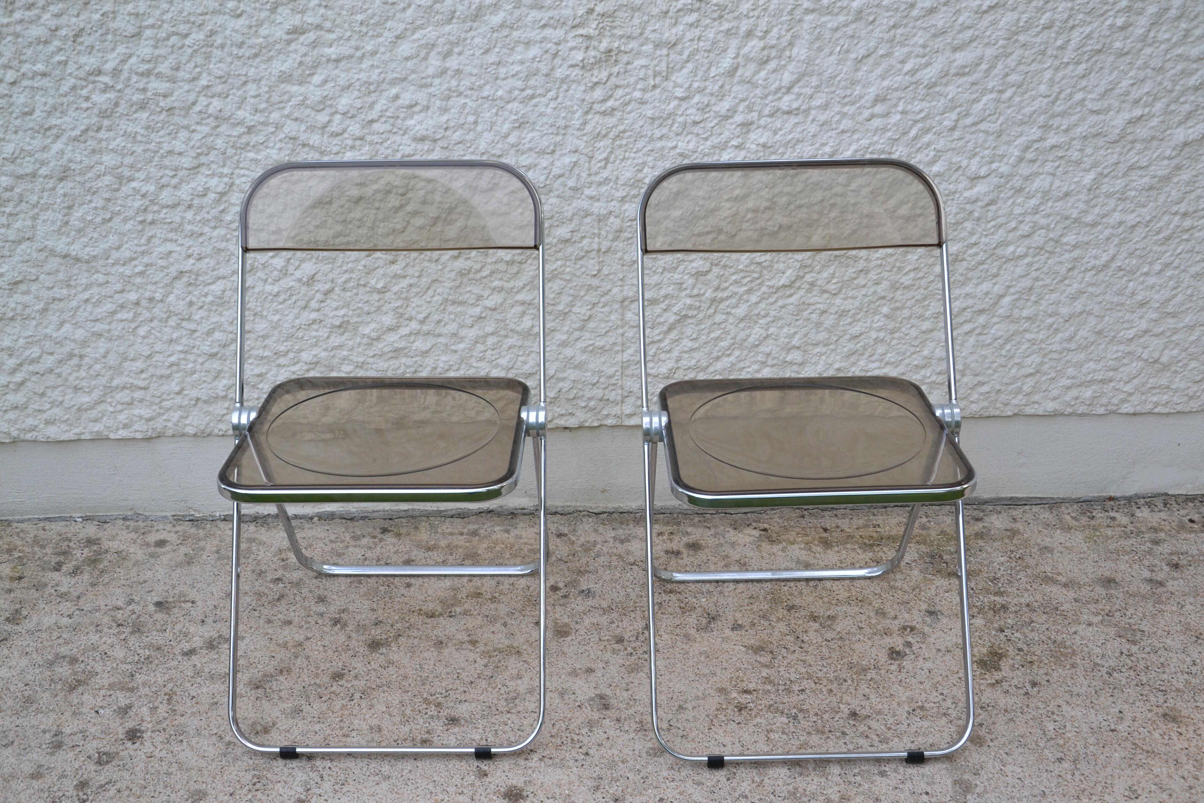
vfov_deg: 34.2
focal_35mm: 39
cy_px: 402
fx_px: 1304
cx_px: 602
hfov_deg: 49.6
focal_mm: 26
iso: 200
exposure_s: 1/125
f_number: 5.6
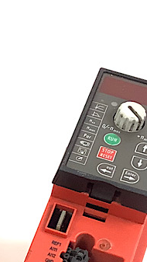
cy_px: 302
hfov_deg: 10.0
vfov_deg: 17.3
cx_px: -55
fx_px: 823
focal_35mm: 119
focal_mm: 3.3
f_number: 2.4
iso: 64
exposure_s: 1/50
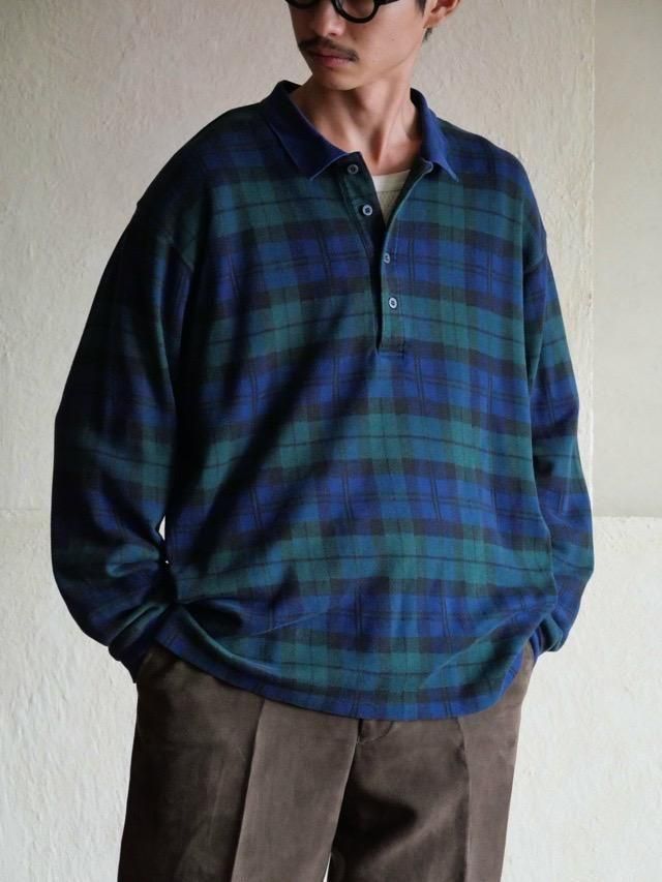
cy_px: 441
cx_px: 331
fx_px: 2549
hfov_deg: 14.8
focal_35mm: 100
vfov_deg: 19.6
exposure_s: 1/80
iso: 3200
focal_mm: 50
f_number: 3.9
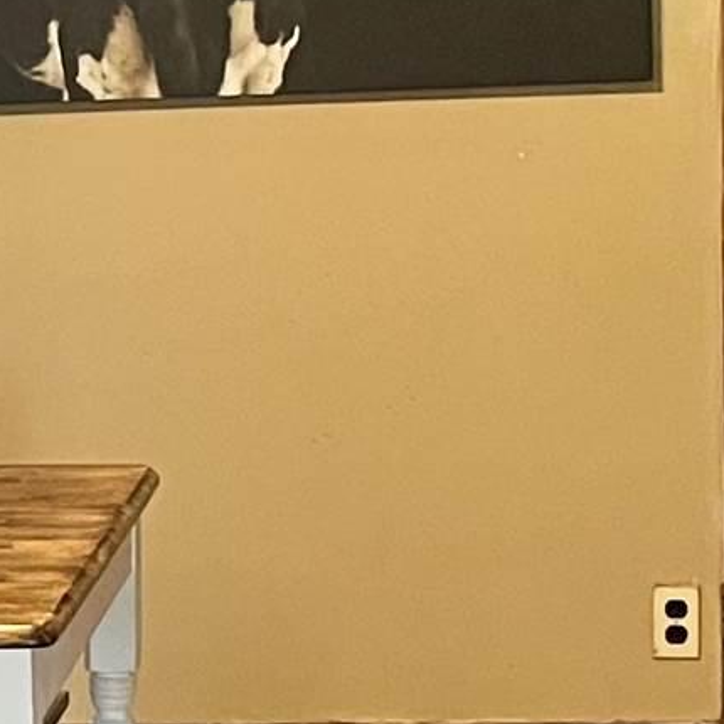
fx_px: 3881
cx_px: -8
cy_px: 328
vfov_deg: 10.7
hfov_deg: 10.6
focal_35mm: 164
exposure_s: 1/60
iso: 500
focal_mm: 5.1
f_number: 1.6
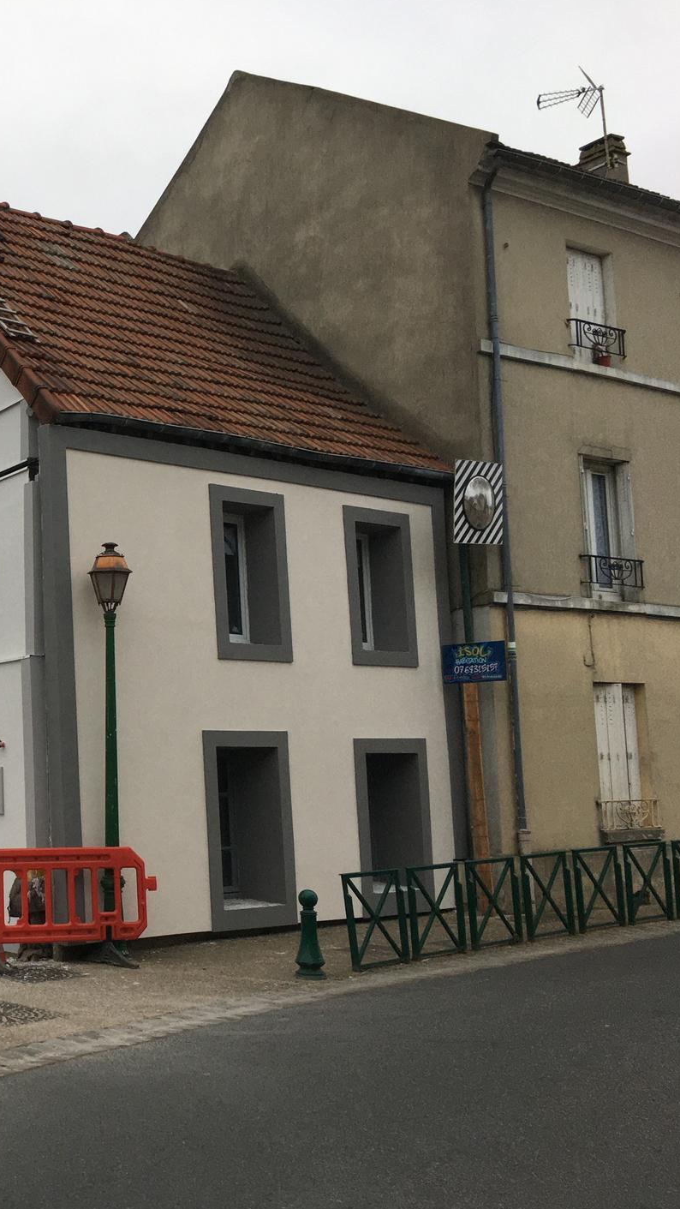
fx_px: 1378
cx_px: -133
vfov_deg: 47.4
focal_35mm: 43
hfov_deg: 25.0
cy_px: 611
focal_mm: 4.15
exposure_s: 1/100
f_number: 2.2
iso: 40
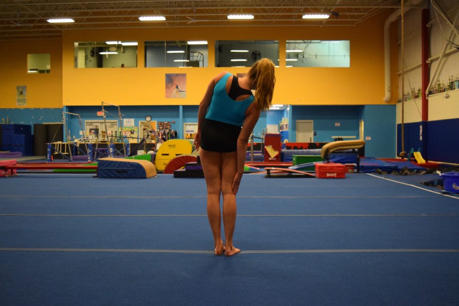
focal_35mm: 39
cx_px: 230
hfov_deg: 49.6
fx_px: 497
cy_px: 153
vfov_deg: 34.2
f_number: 4
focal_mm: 26
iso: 3200
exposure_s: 1/200
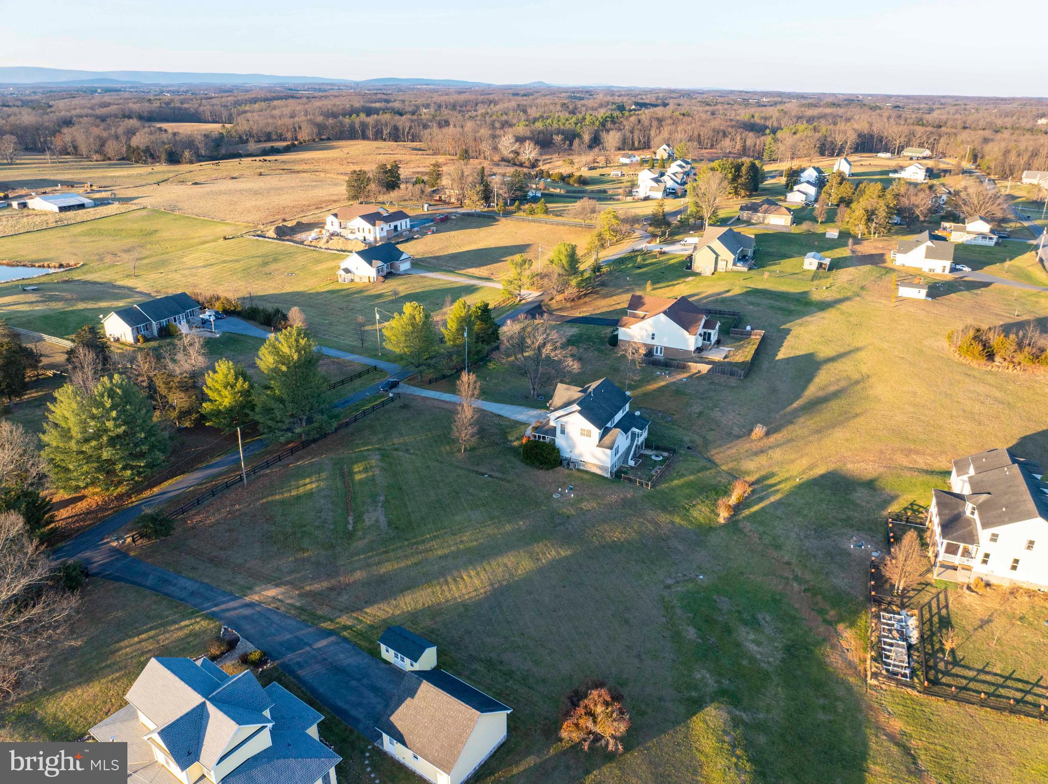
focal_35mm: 24
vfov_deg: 56.8
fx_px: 726
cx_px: 524
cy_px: 392
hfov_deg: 71.6
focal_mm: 12.29
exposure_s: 1/500
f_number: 2.8
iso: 290
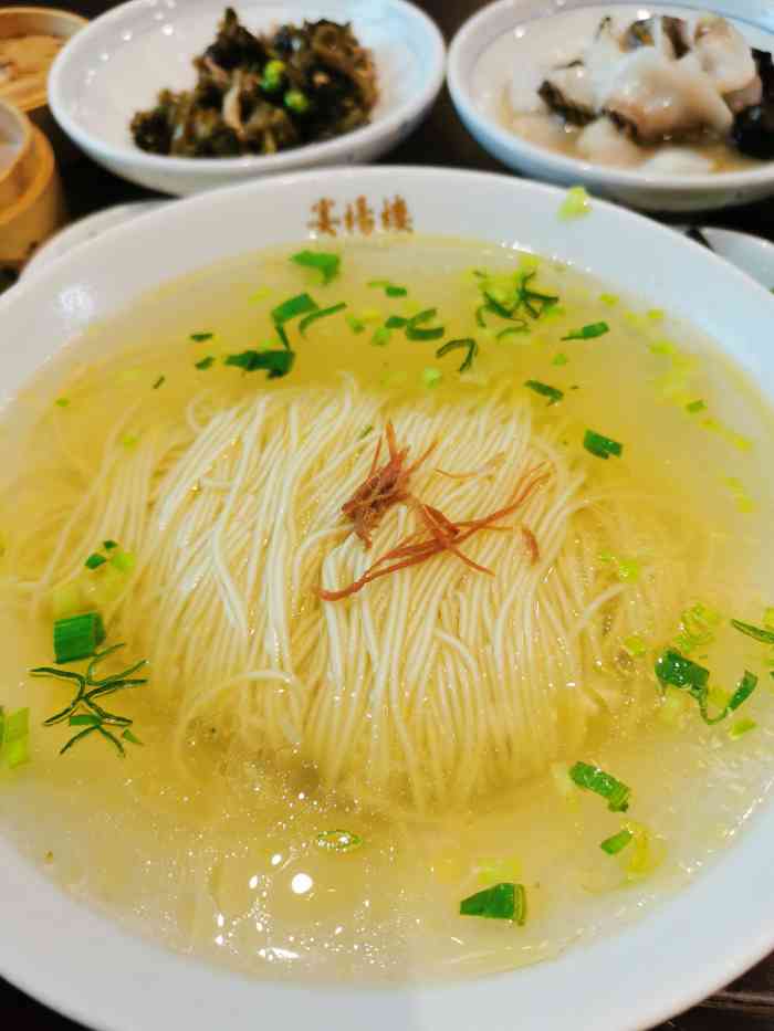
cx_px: 387
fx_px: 805
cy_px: 516
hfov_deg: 51.4
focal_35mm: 27
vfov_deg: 65.3
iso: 80
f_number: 1.8
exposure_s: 1/100
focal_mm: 5.58
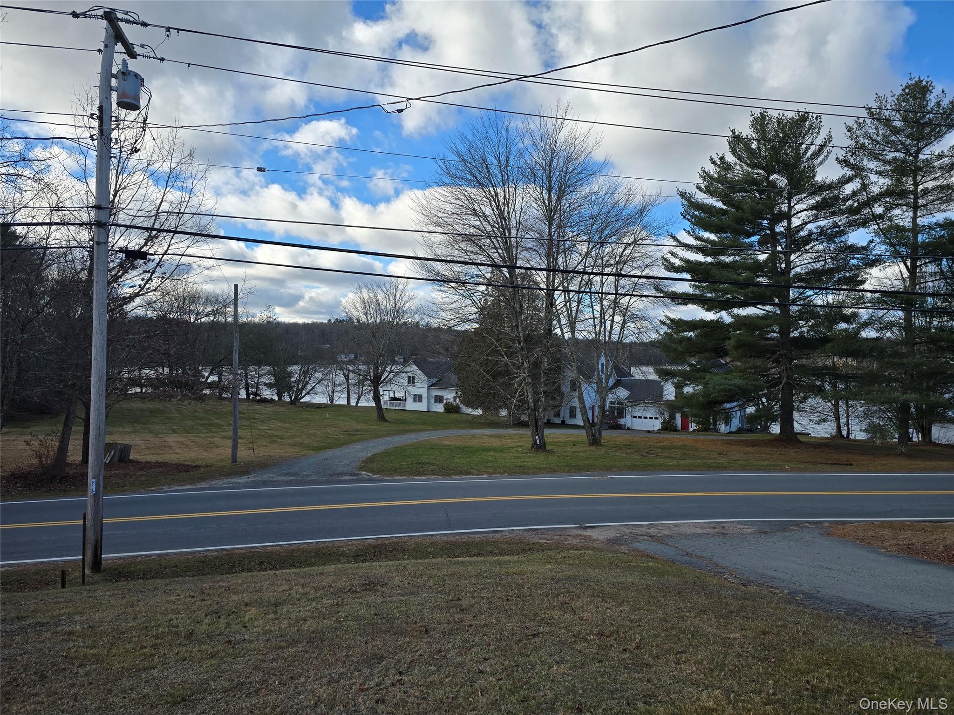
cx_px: 477
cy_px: 358
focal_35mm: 23
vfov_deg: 58.9
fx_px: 634
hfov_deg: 73.9
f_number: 1.7
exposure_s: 1/468
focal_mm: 6.3
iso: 12
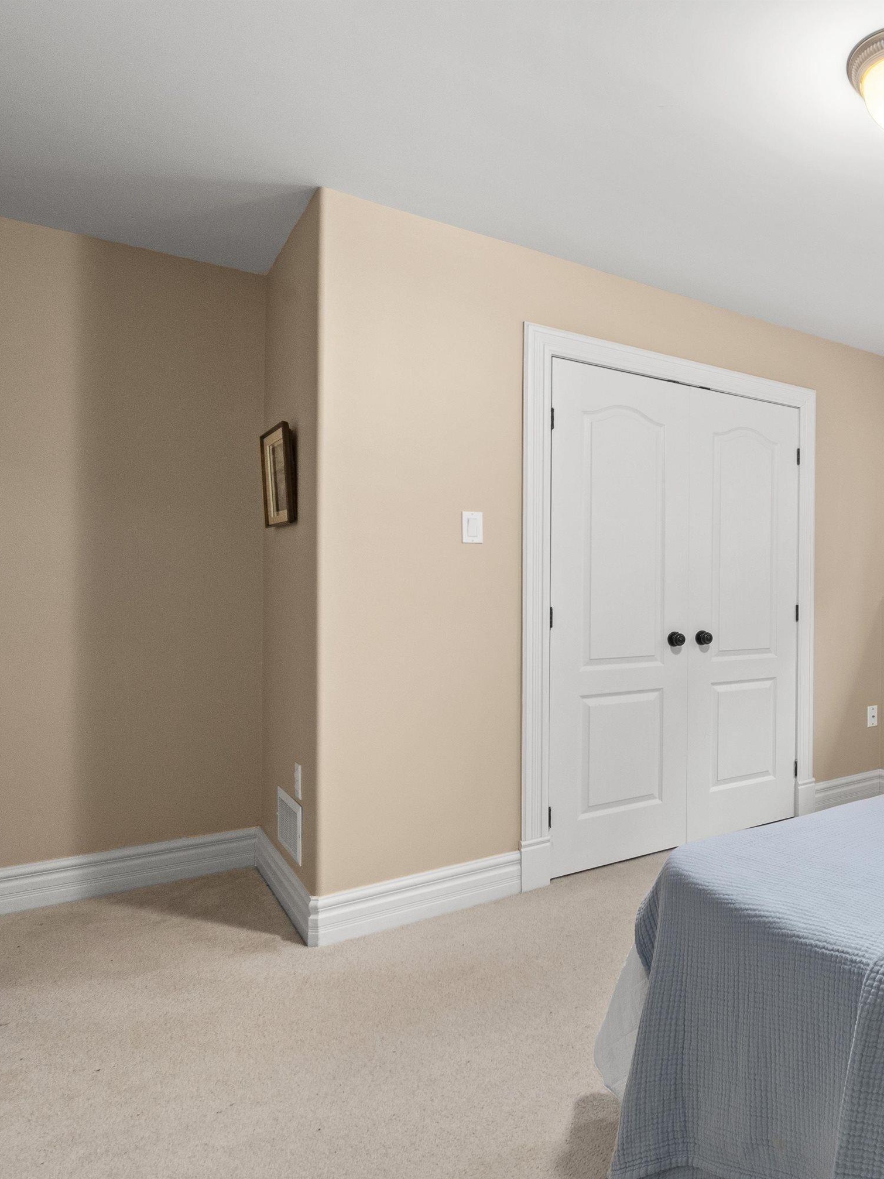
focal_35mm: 22
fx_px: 749
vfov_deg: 76.4
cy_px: 596
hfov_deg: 49.8
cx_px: 882
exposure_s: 1
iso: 400
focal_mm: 10
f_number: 10
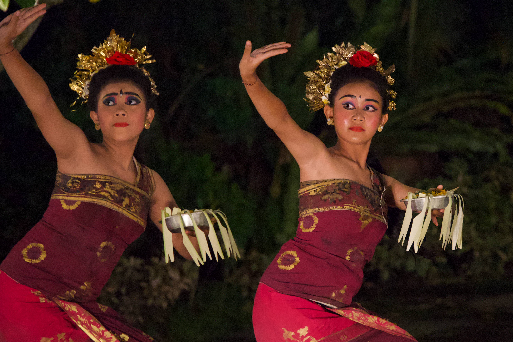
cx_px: 371
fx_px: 4176
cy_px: 190
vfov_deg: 4.7
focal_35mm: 293
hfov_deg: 7.0
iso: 12800
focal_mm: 180
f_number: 5.6
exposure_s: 1/500
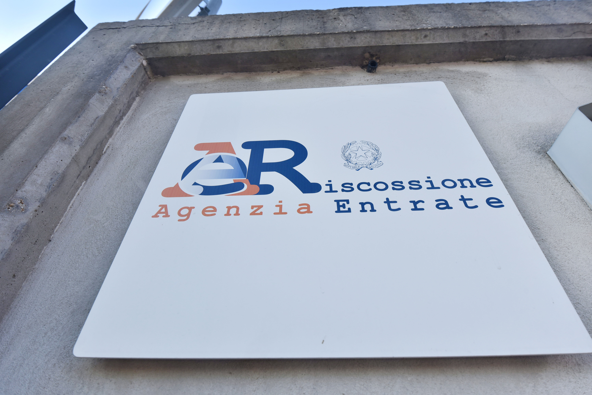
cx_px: 296
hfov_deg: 84.0
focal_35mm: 20
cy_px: 198
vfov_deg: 62.0
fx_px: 329
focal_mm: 20
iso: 400
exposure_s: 1/500
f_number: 8
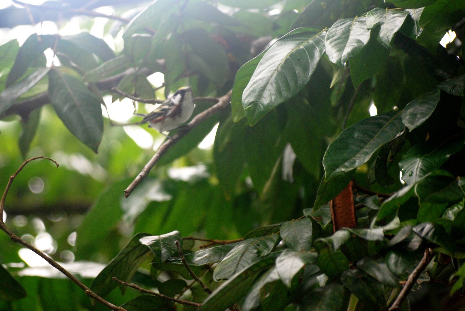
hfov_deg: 6.2
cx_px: 232
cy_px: 156
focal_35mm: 330
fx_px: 4268
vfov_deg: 4.2
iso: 400
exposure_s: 1/250
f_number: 5.3
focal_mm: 220
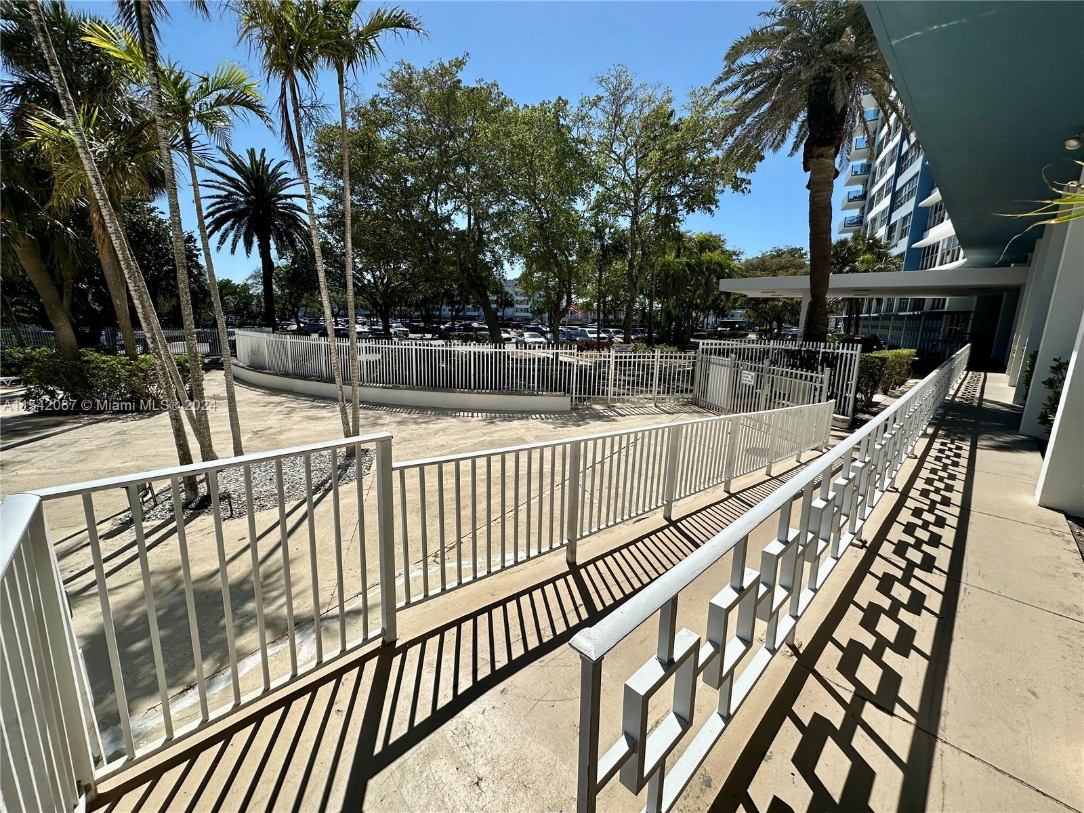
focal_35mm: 14
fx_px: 438
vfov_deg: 85.7
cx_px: 542
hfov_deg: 102.1
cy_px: 406
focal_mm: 2.22
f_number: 2.2
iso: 50
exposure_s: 1/3861
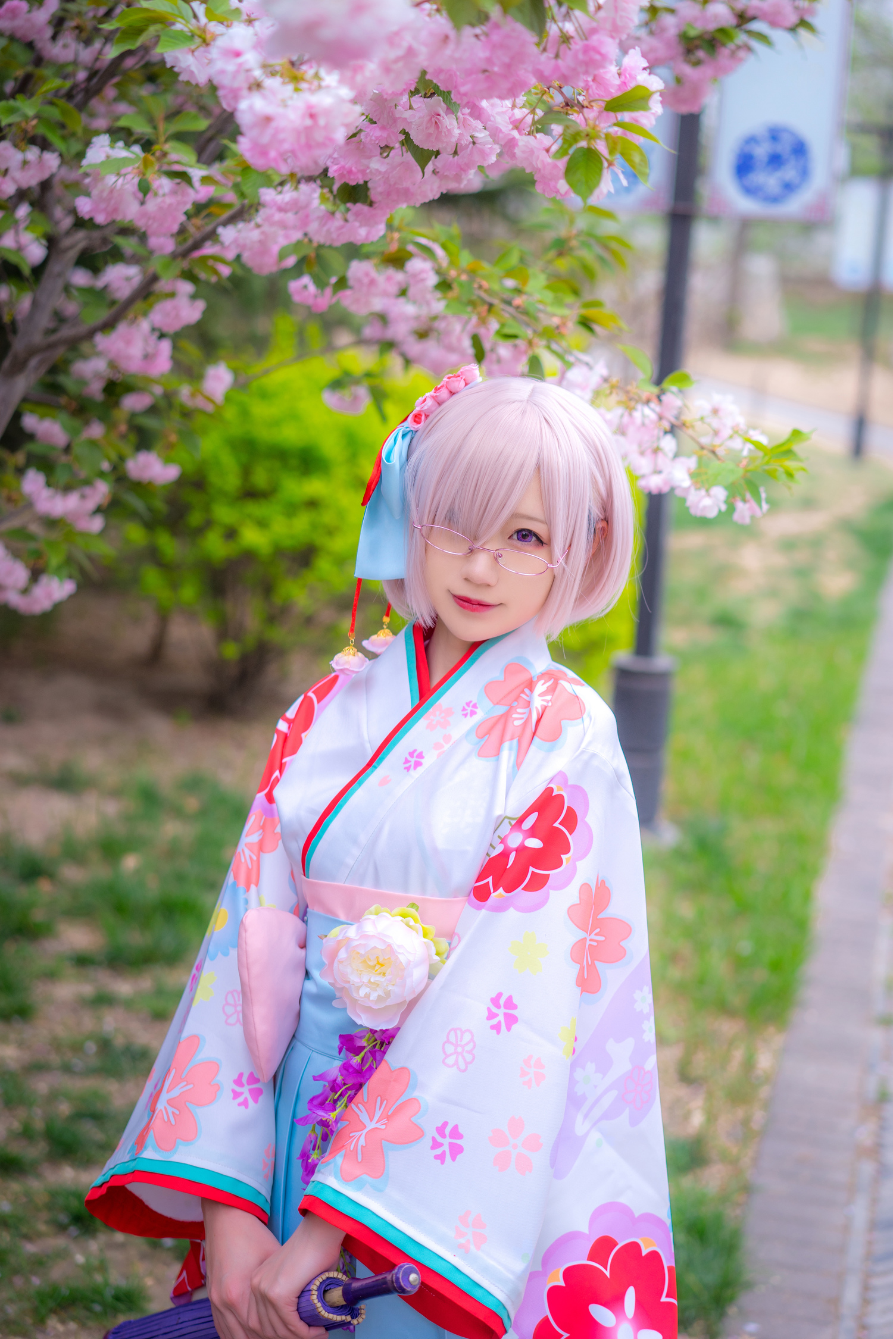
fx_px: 2046
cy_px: 670
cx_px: 446
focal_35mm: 55
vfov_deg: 36.2
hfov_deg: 24.6
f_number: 2.5
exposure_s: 1/125
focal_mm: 55
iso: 100
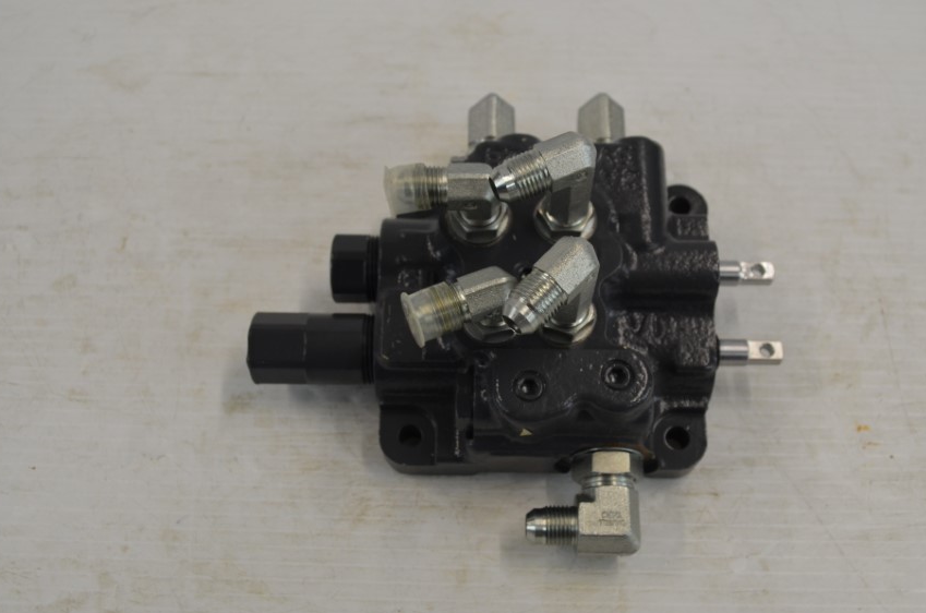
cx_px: 495
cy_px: 279
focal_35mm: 41
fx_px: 1052
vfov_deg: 32.5
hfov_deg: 47.5
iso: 400
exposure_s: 1/100
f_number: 5
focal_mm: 20
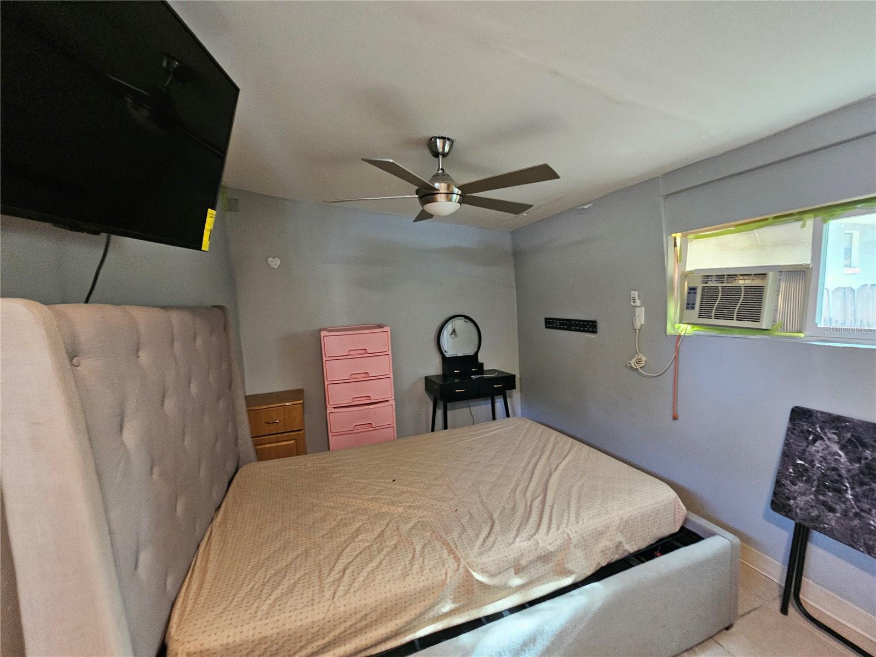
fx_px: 329
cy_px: 328
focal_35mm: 13
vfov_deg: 89.9
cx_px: 438
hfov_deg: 106.2
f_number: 2.2
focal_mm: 2.2
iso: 500
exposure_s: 1/30
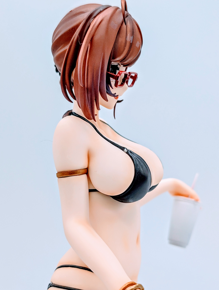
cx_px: 110
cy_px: 145
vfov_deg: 38.9
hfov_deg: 29.7
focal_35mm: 49
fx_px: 412
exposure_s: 1/122
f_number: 1.68
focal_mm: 6.9
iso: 43
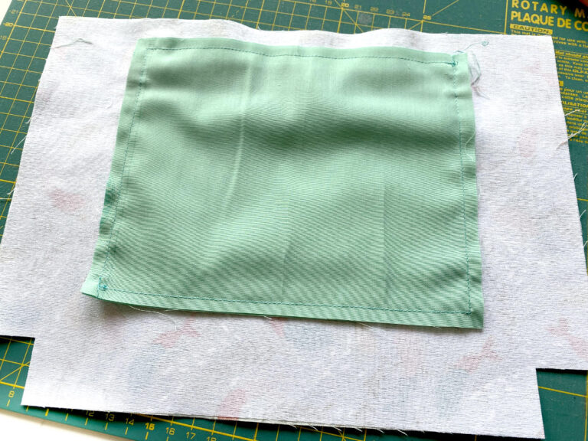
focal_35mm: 26
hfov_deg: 67.3
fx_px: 442
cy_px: 220
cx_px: 294
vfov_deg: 53.1
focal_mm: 4.2
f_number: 1.8
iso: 50
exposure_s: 1/122
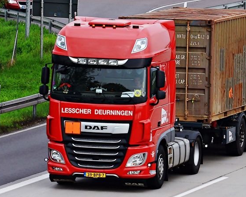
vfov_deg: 4.2
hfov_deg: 5.2
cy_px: 95
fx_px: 2712
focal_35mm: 373
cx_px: 151
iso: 800
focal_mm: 185
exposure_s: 1/1000
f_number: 8
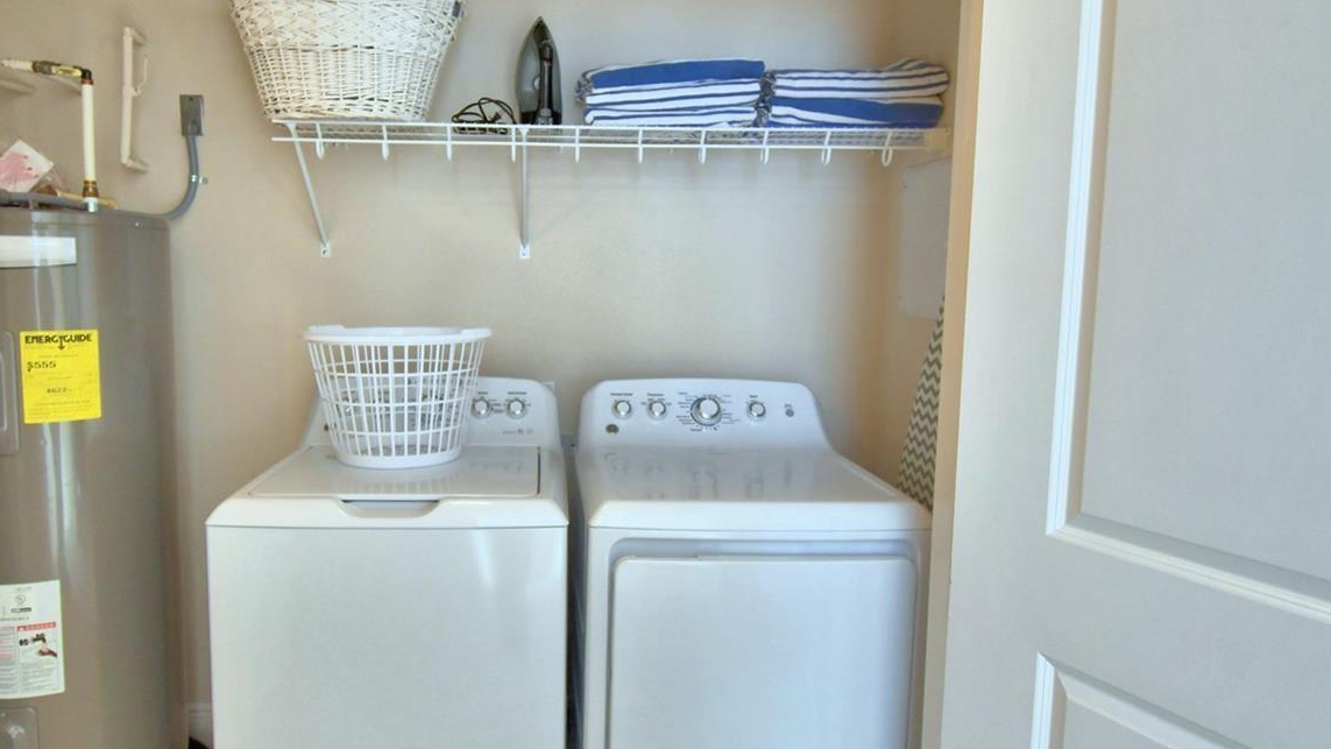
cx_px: 581
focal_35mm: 22
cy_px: 356
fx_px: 776
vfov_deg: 51.5
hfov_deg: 80.8
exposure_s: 1/60
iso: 400
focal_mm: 10
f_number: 4.5
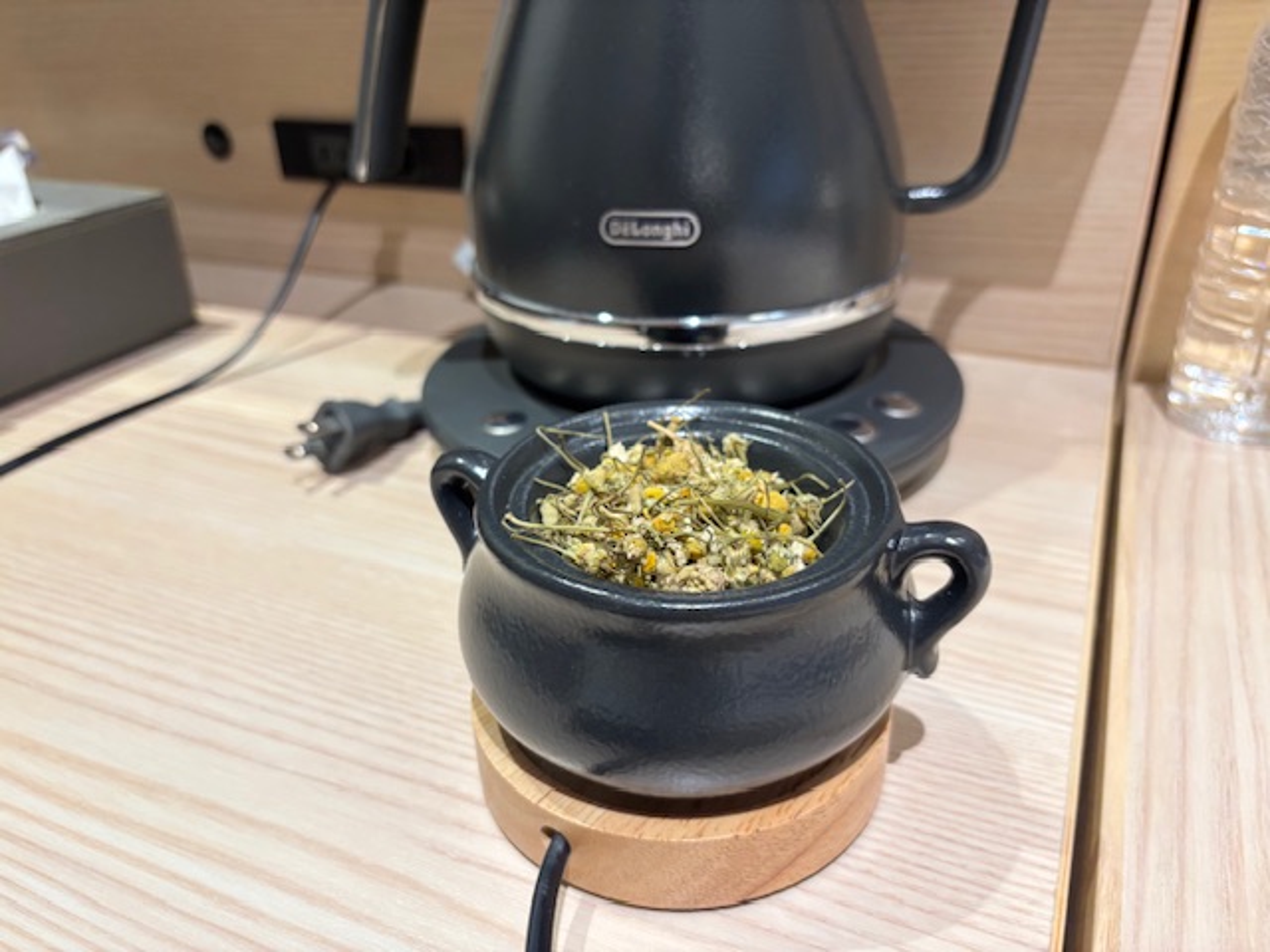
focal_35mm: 26
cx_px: 635
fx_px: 954
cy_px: 476
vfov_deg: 53.1
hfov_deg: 67.3
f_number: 1.6
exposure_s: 1/57
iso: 250
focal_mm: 5.96
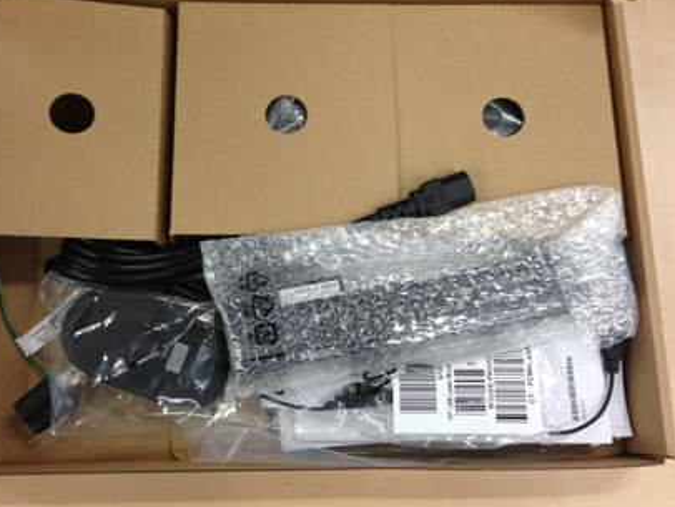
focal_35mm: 39
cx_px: 294
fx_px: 761
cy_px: 234
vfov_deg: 36.8
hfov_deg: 47.7
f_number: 2.4
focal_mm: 4.13
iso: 64
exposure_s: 1/20
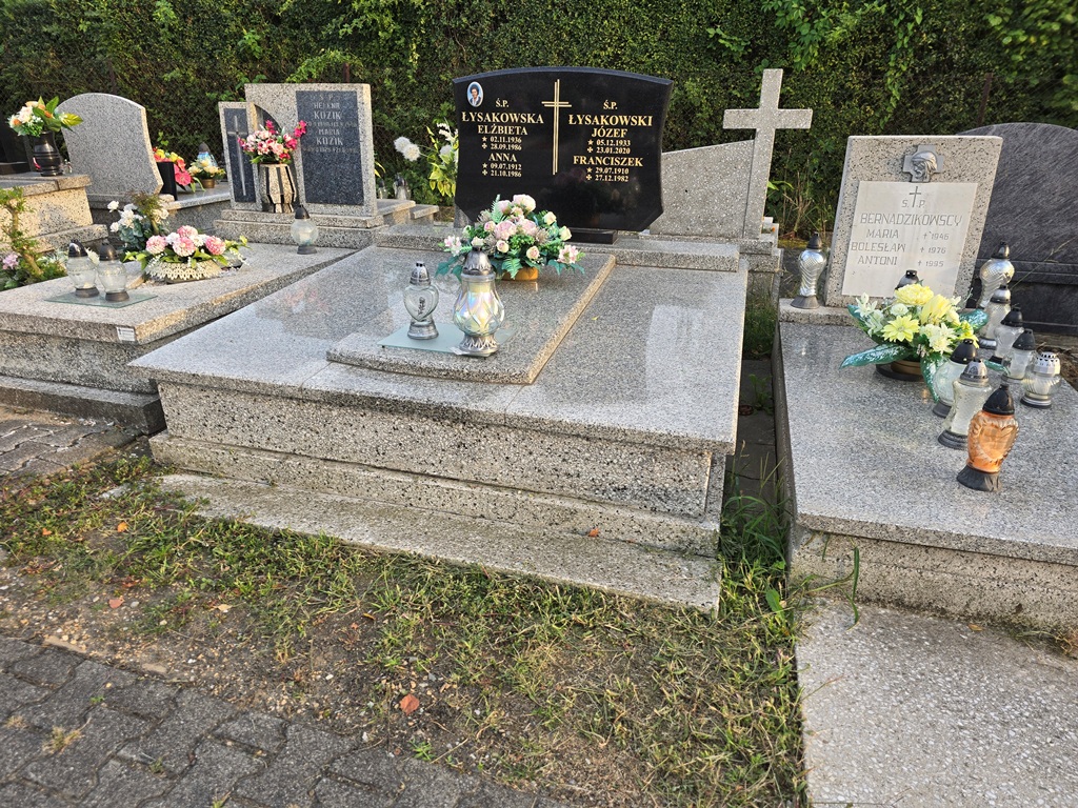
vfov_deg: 58.9
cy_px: 404
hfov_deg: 73.9
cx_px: 539
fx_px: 716
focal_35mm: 23
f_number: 1.7
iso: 25
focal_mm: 6.3
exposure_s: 1/180
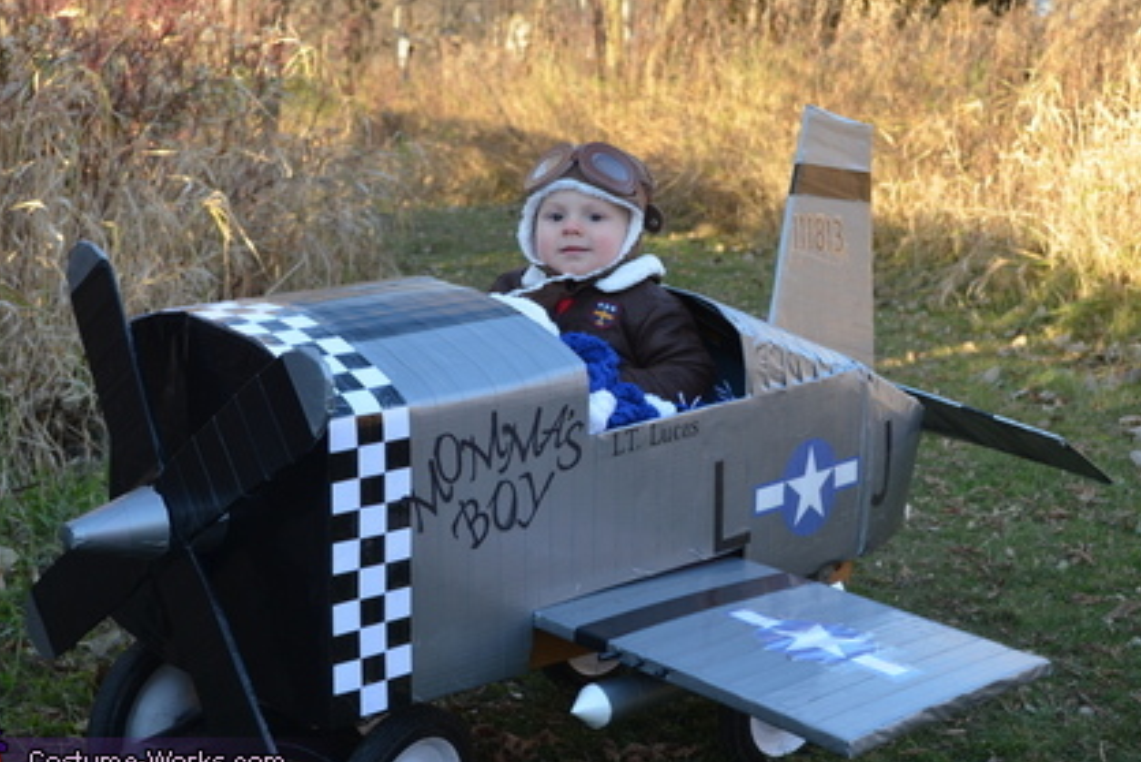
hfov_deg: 35.6
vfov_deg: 24.2
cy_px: 391
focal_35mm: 56
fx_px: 1775
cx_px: 540
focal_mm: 34
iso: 200
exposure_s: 1/125
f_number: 5.6
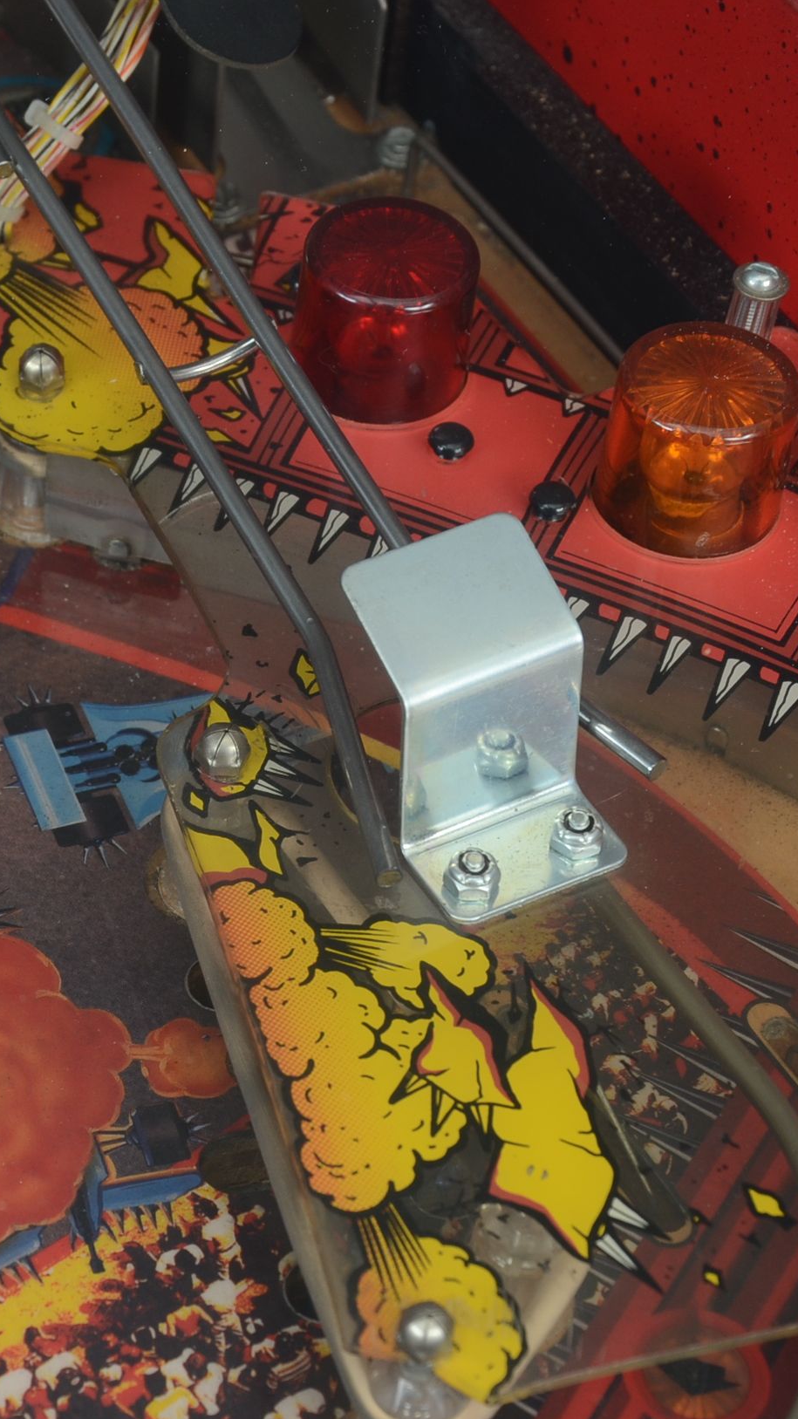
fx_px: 4289
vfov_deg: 18.8
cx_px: 107
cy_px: 710
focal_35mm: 114
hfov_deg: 10.6
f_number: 5.6
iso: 250
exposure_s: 1/60
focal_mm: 48
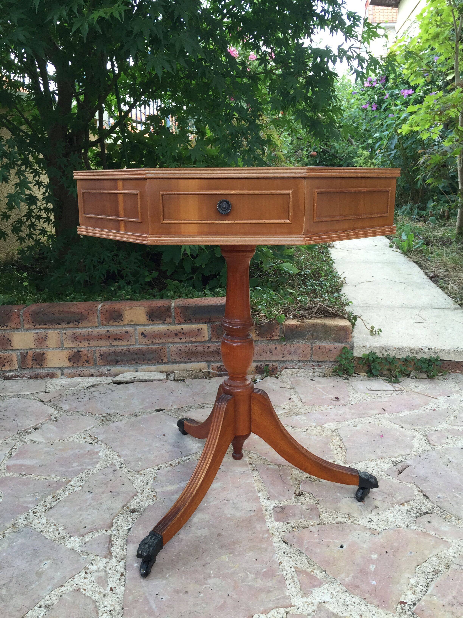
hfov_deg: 48.2
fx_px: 517
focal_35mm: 29
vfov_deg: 61.7
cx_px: 232
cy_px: 309
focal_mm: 4.15
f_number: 2.2
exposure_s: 1/120
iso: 50
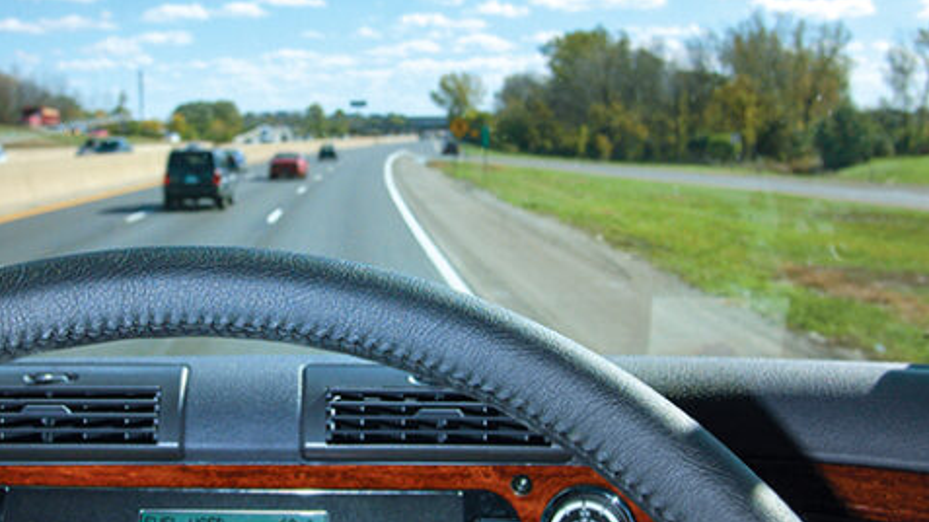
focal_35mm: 48
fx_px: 1174
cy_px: 264
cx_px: 347
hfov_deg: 42.8
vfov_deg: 25.1
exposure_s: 1/500
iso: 200
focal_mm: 23
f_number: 6.3
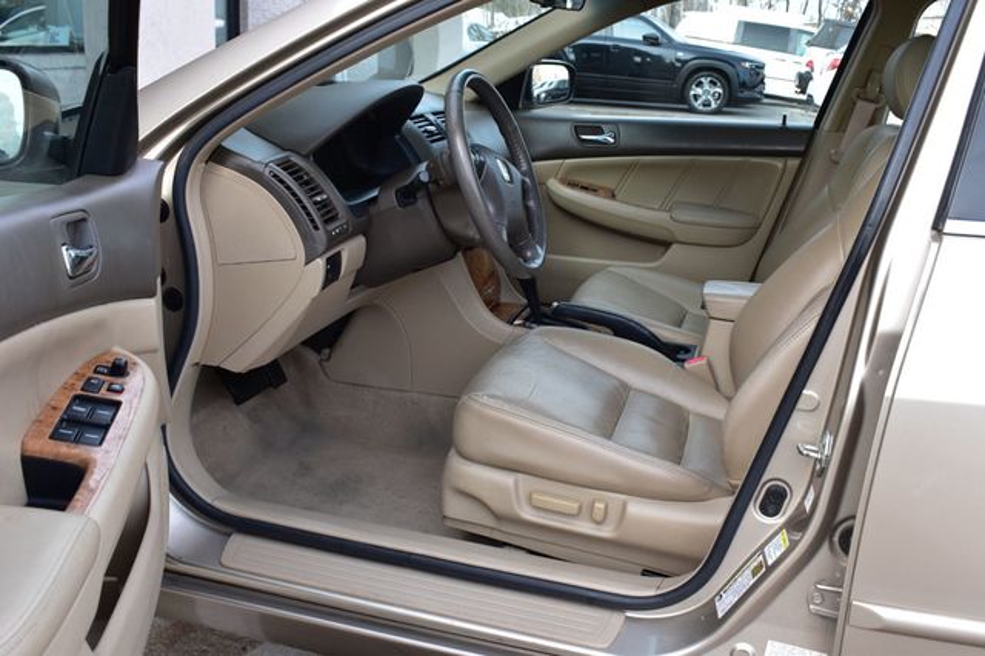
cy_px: 328
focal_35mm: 36
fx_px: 984
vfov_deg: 36.8
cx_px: 492
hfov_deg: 53.2
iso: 400
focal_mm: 24
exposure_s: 1/125
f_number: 9
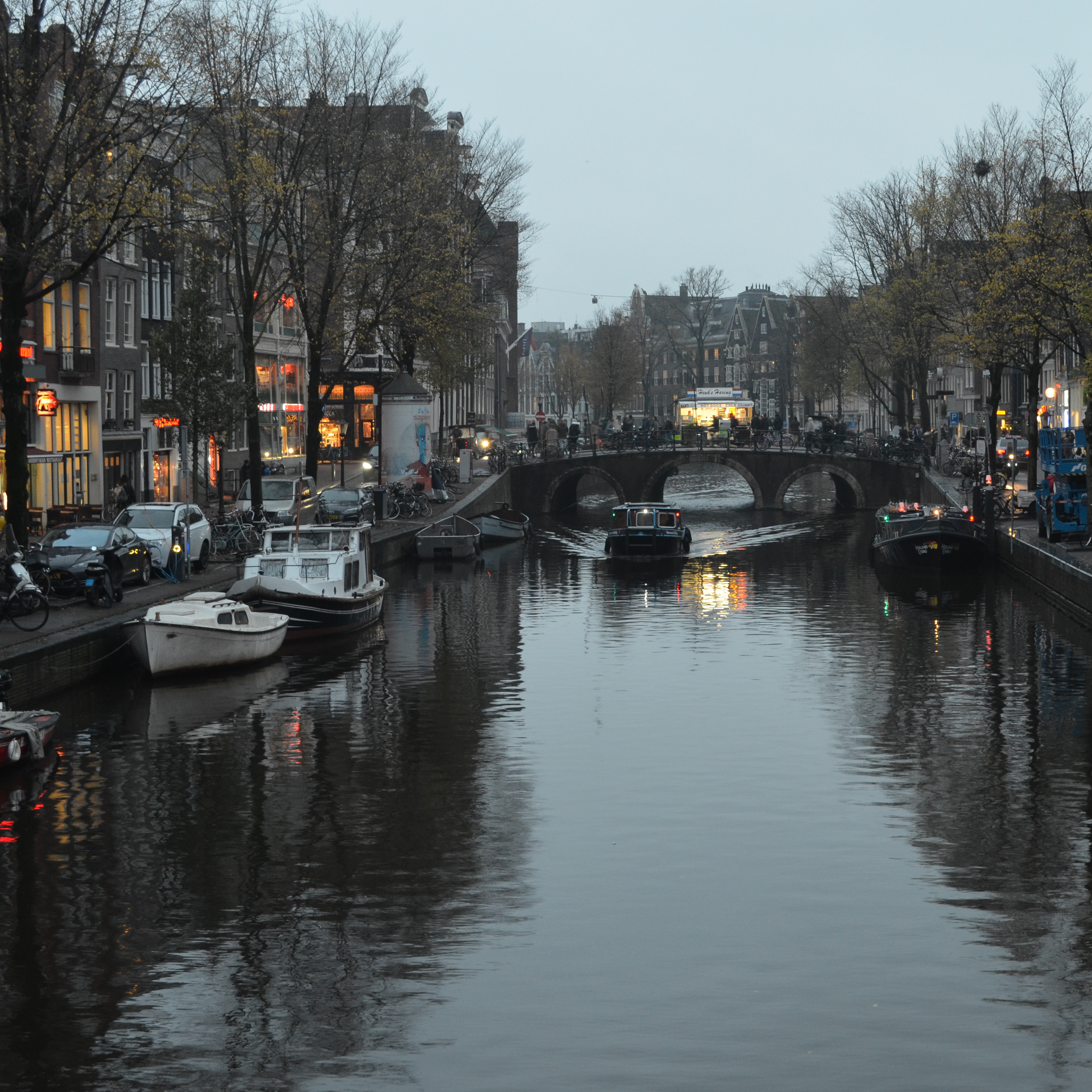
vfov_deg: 27.7
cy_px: 544
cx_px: 655
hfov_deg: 27.7
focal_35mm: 62
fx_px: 2213
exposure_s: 1/15
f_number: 6.3
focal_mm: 32
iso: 800
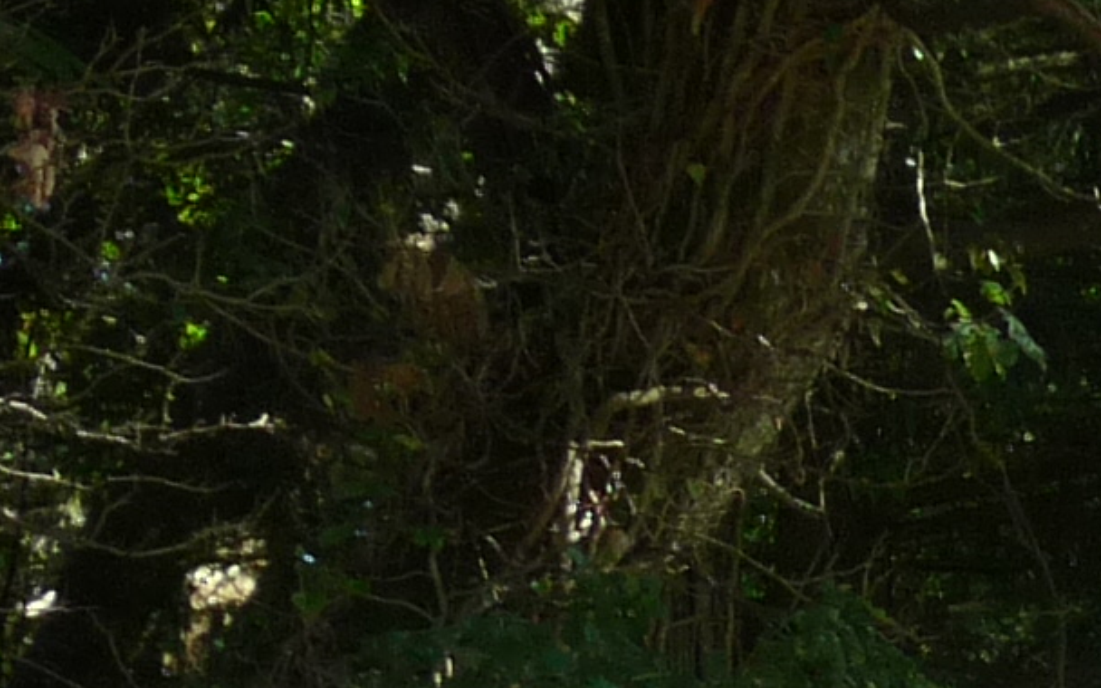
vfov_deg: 5.0
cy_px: 2109
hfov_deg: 7.9
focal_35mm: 248
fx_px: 7441
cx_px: 2459
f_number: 4
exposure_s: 1/125
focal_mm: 6.9
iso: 100
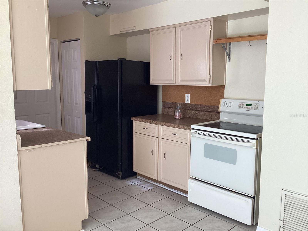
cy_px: 116
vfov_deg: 45.4
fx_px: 276
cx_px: 154
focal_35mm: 31
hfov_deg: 58.4
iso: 80
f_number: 2.4
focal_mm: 3.3
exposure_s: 1/120
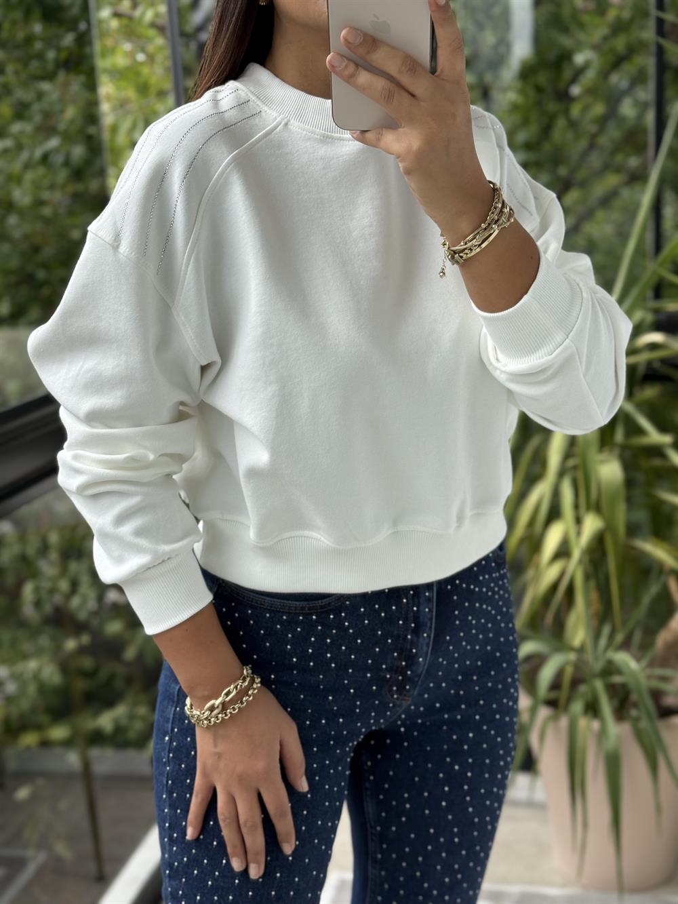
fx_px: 1253
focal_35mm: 48
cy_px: 452
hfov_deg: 30.3
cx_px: 339
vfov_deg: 39.7
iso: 64
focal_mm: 6.76
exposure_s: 1/641
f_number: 1.78
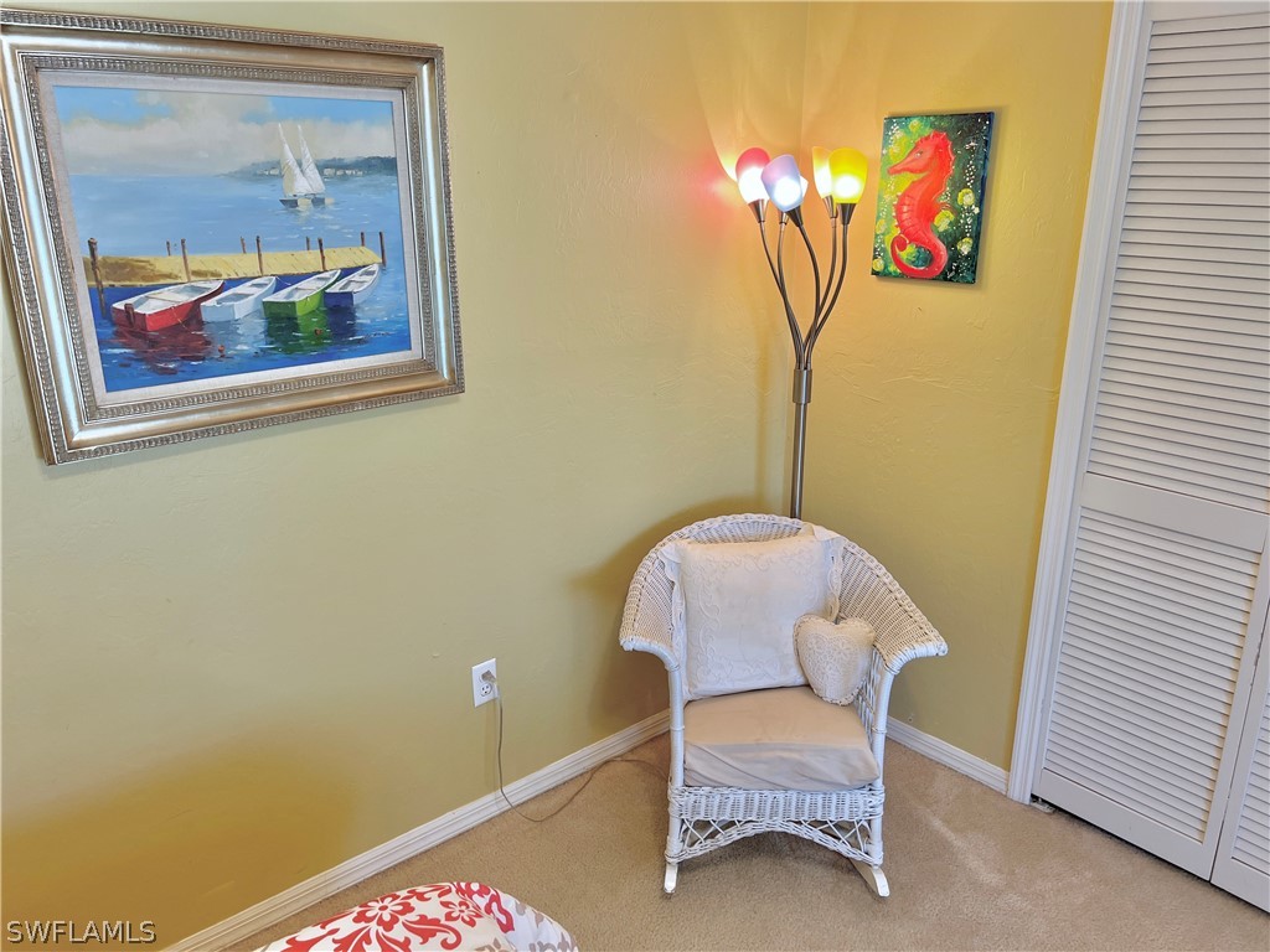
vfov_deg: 53.1
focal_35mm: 26
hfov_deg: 67.3
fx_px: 954
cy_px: 476
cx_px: 635
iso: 100
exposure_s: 1/120
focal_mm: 5.7
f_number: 1.5
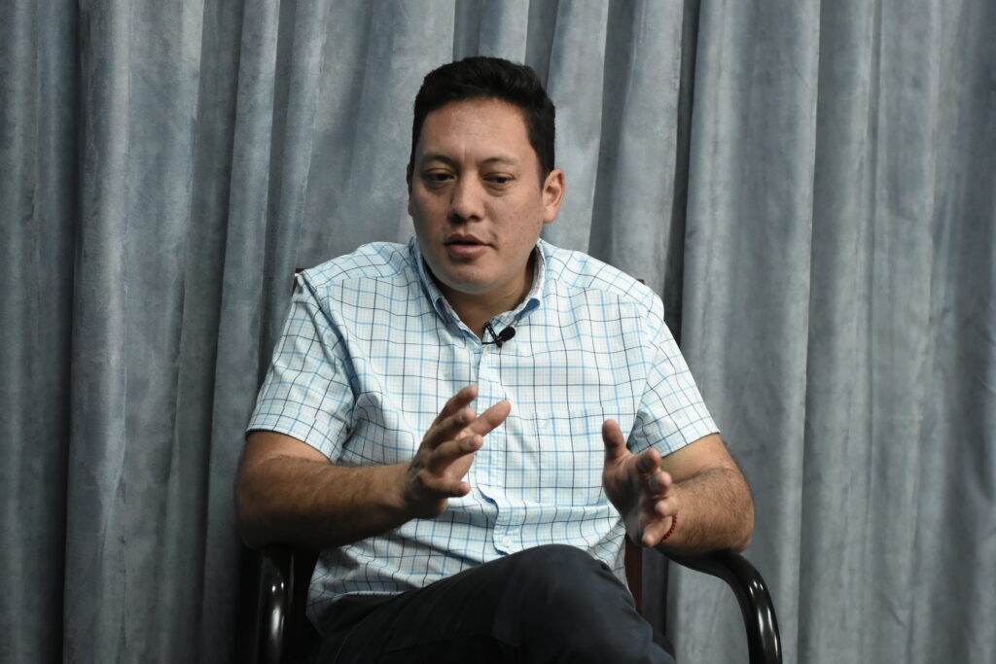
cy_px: 332
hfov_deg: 27.0
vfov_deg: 18.2
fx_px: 2075
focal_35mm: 75
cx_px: 498
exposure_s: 1/400
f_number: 3.5
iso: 3200
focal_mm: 50
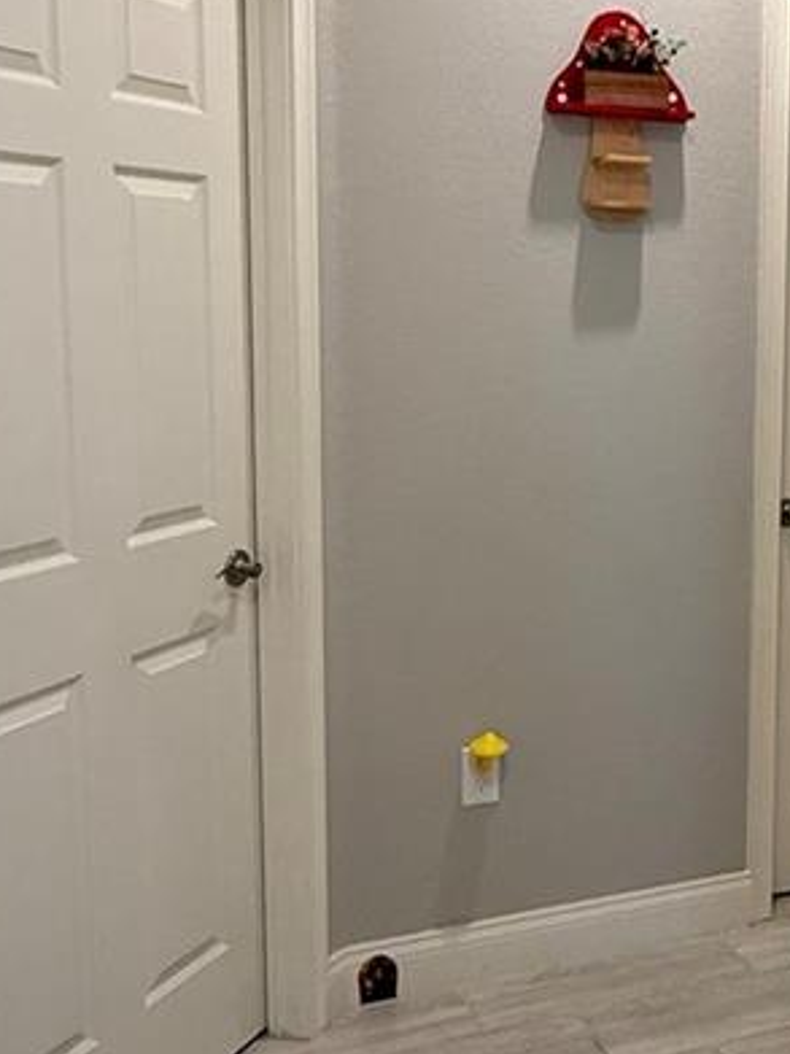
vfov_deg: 43.7
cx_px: 617
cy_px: 434
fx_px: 1309
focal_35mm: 43
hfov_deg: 32.8
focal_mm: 2.22
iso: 320
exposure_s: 1/120
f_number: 2.2
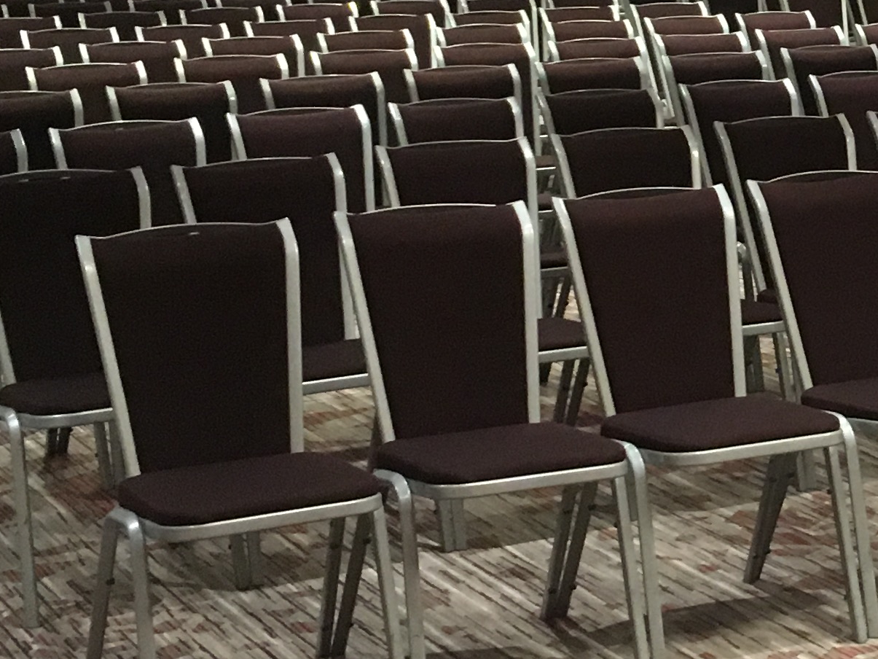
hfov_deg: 19.3
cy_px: 94
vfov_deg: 15.1
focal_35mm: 97
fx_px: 2461
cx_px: 985
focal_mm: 4.15
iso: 200
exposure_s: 1/17
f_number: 2.2
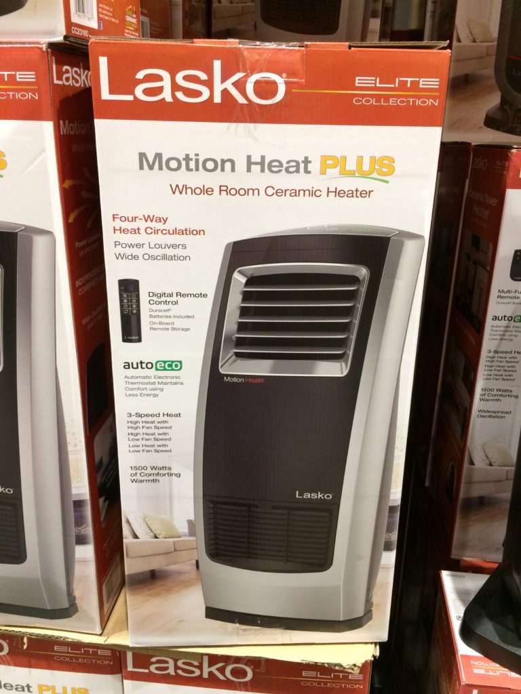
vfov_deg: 61.7
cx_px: 260
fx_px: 582
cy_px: 347
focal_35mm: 29
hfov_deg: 48.2
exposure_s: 1/30
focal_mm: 4.15
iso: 160
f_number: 2.2
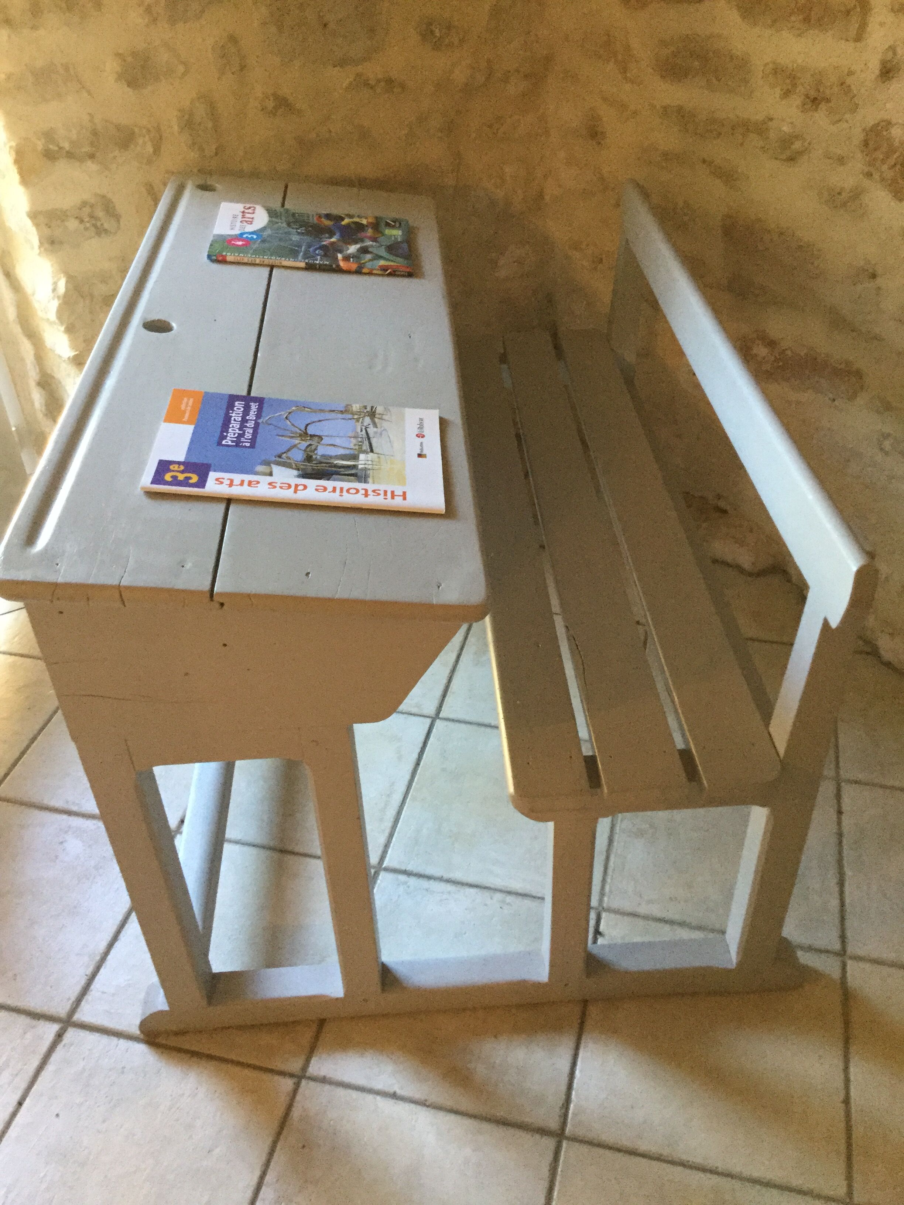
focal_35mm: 31
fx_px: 1079
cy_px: 602
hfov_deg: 45.4
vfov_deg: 58.4
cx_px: 452
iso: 200
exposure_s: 1/33
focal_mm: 3.3
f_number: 2.4
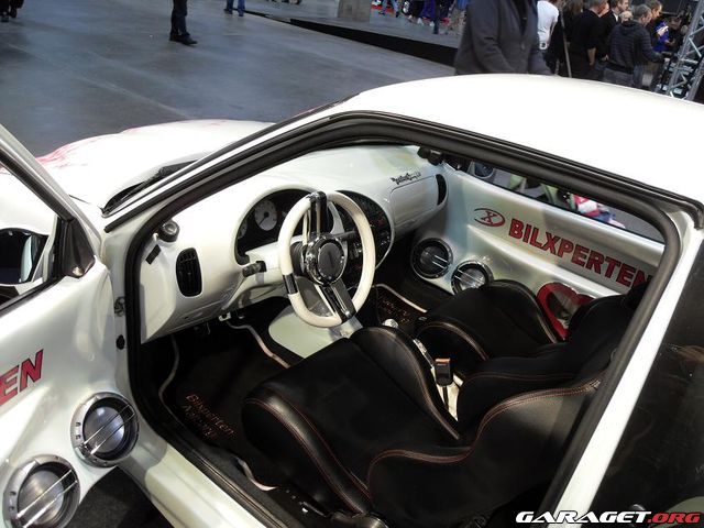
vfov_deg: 49.7
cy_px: 264
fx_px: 569
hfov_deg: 63.4
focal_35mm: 28
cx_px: 352
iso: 120
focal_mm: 6
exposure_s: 1/45
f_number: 2.8
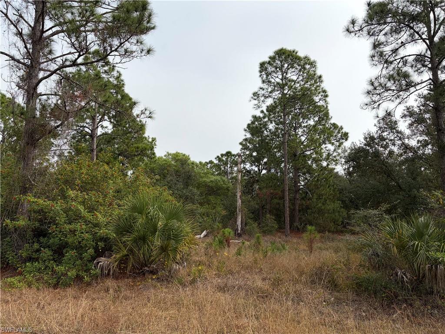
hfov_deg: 67.3
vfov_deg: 53.1
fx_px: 334
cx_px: 222
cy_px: 167
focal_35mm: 26
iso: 50
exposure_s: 1/3623
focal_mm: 5.96
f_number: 1.6
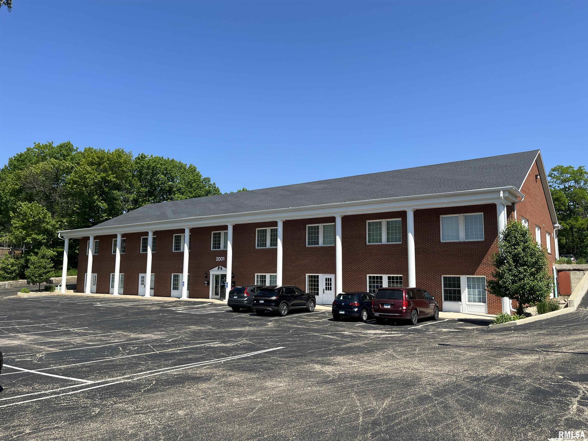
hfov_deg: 67.3
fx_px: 442
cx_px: 294
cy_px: 220
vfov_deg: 53.1
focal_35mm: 26
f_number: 1.6
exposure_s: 1/2632
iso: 50
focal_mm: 5.1
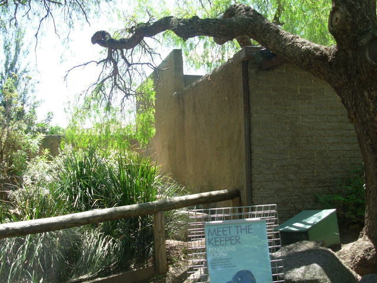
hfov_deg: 49.0
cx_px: 188
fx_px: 414
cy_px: 142
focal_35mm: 38
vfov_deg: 37.7
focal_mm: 6.3
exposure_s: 1/215
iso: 50
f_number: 2.9
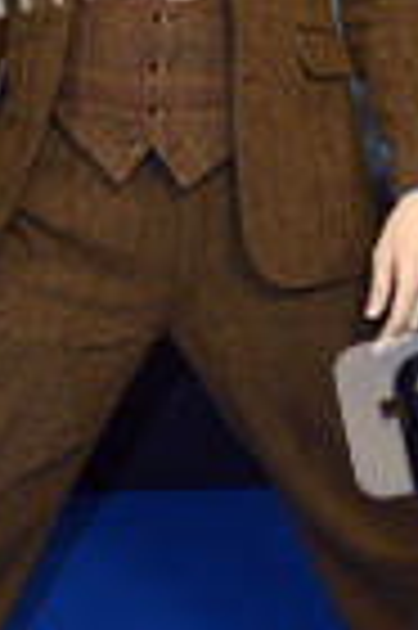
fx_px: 1693
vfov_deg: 20.9
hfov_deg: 14.1
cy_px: 166
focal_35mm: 97
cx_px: 157
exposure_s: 1/250
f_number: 6.3
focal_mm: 34
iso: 1600
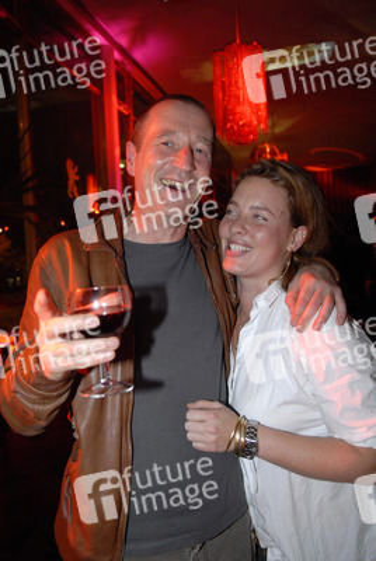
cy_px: 280
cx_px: 188
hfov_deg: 48.1
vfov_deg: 67.3
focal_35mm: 27
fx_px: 422
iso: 800
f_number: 3.2
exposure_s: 1/40
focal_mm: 18
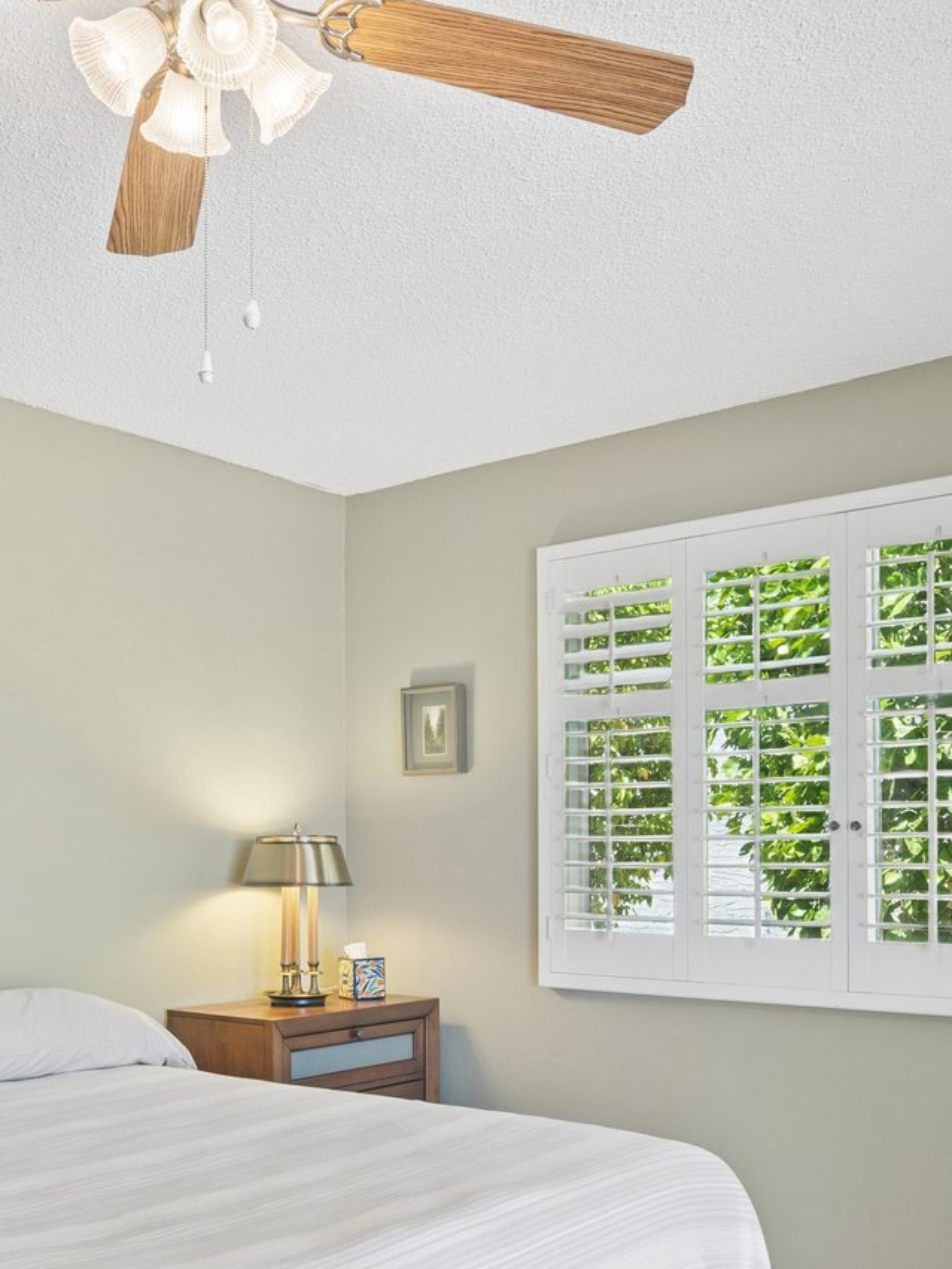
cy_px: 822
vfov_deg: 48.1
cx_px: 314
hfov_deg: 37.2
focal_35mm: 38
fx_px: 1398
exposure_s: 1/8
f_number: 8
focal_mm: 16.5
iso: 320
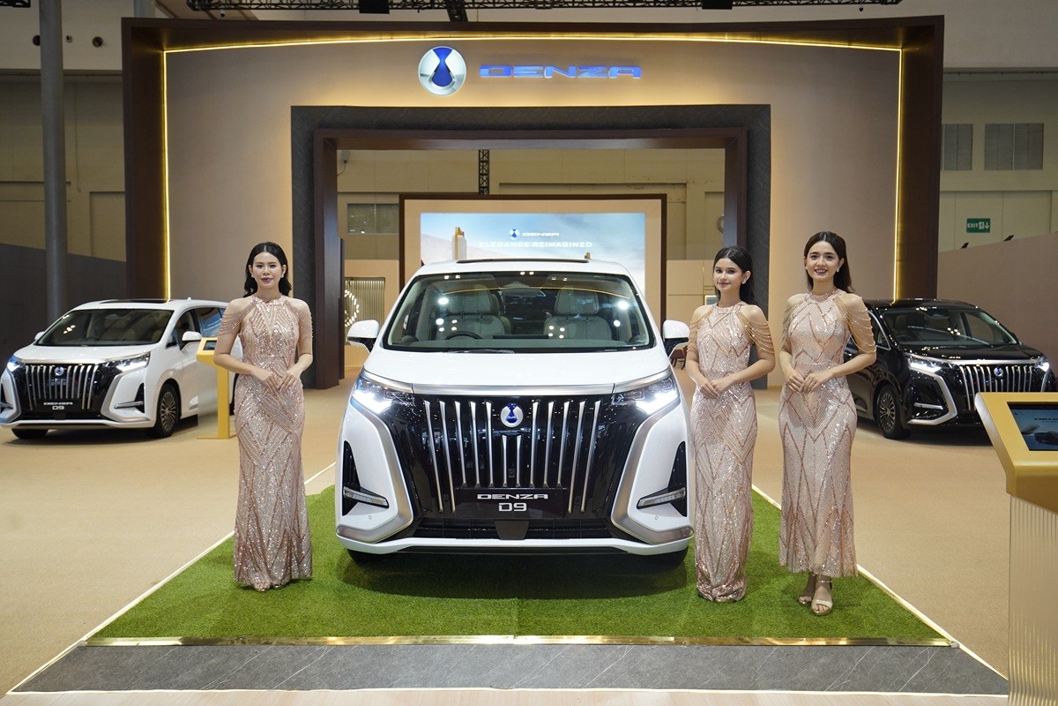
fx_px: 940
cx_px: 529
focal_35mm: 32
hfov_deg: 58.7
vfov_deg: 41.1
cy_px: 353
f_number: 4.5
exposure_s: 1/200
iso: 1600
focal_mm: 32
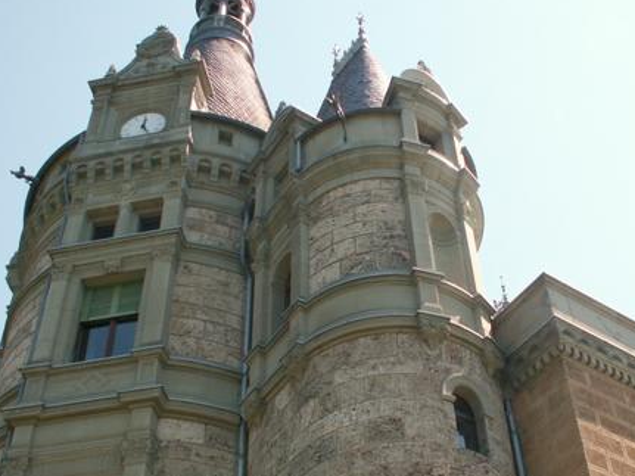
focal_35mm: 52
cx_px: 417
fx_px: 954
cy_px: 298
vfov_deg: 27.9
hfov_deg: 36.5
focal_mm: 5.86
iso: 50
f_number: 3.2
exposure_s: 1/320
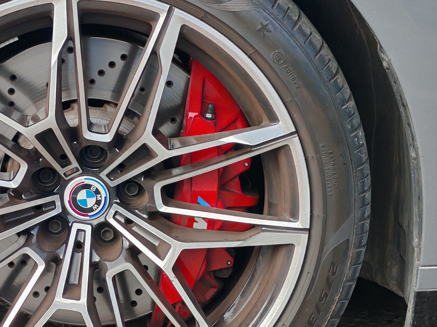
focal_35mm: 107
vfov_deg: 13.8
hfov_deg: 18.2
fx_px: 1351
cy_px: 173
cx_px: 92
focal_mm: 5.52
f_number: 1.95
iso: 50
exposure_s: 1/660
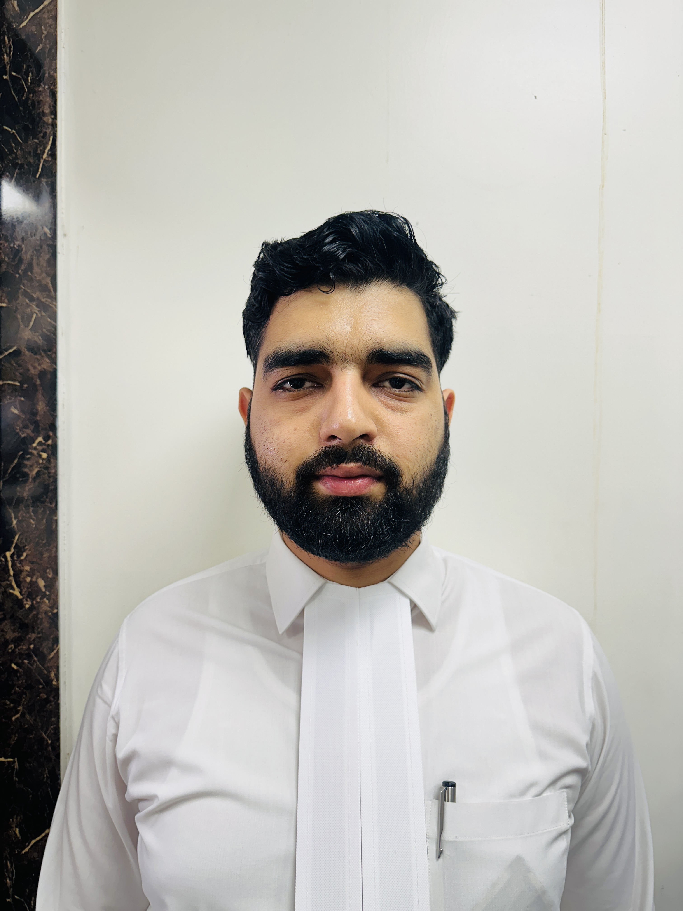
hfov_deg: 56.8
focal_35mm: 24
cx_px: 342
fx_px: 631
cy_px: 456
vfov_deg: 71.6
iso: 100
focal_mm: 6.86
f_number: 1.78
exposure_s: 1/100
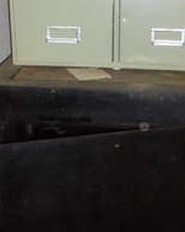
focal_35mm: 78
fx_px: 534
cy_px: 225
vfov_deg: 23.6
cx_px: 146
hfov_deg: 19.5
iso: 400
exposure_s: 1/30
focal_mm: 4.6
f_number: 3.5
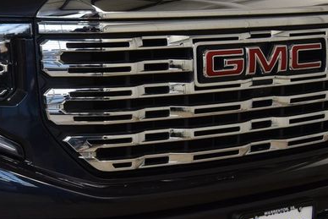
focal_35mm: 89
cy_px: 153
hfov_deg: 22.8
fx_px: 811
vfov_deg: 15.3
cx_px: 144
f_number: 8
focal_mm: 36
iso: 1600
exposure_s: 1/60
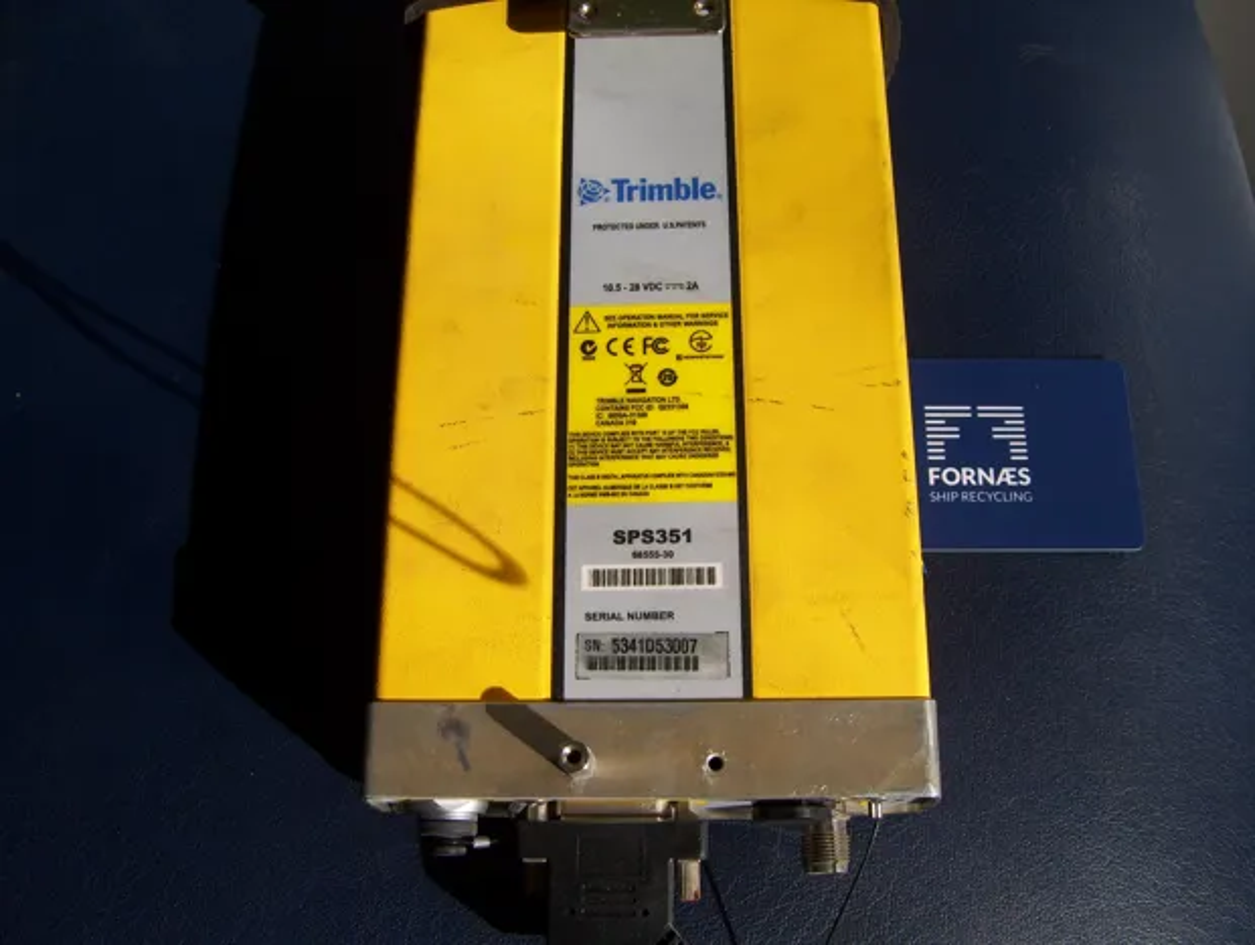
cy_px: 472
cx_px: 628
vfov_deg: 39.8
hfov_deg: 51.3
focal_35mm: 36
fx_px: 1307
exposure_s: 1/500
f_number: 4.8
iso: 80
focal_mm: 6
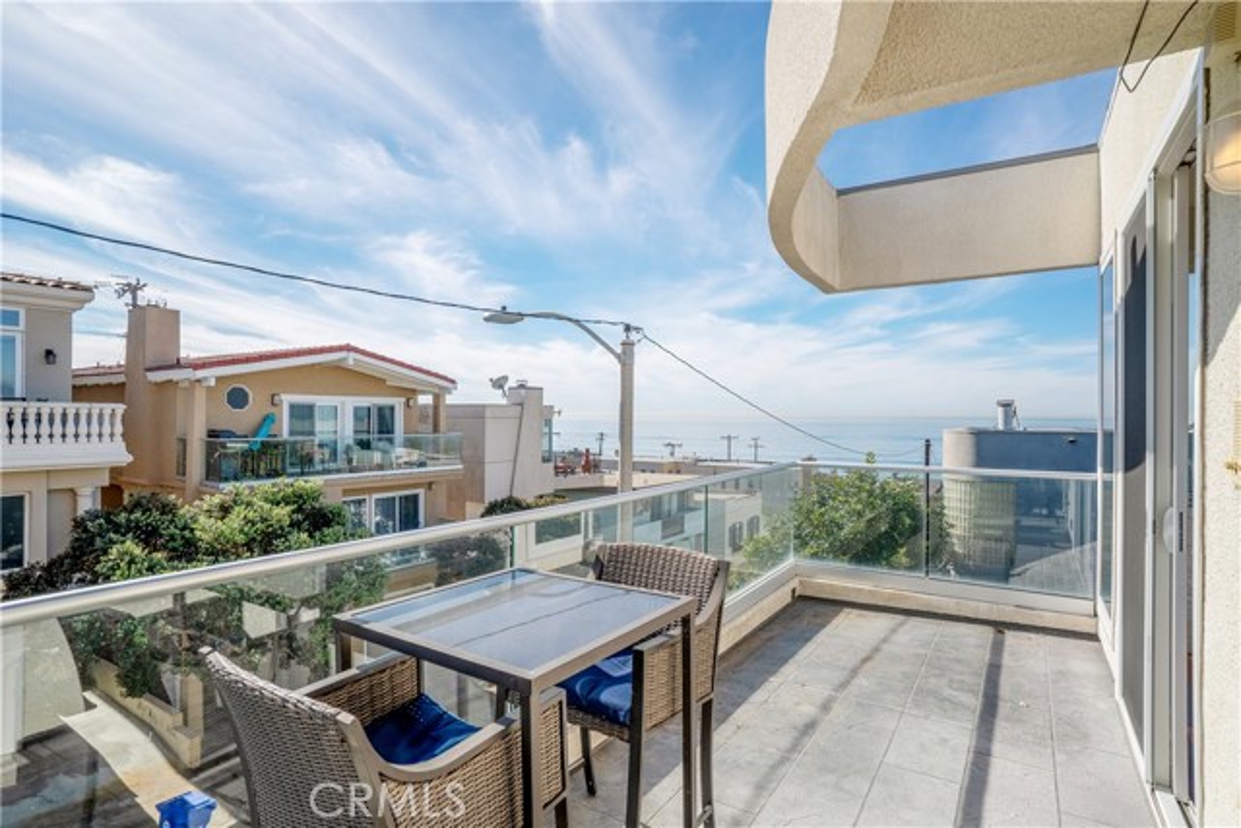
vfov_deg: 67.4
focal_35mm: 18
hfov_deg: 90.0
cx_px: 620
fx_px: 621
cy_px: 414
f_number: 8
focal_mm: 18
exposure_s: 1/2000
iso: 125
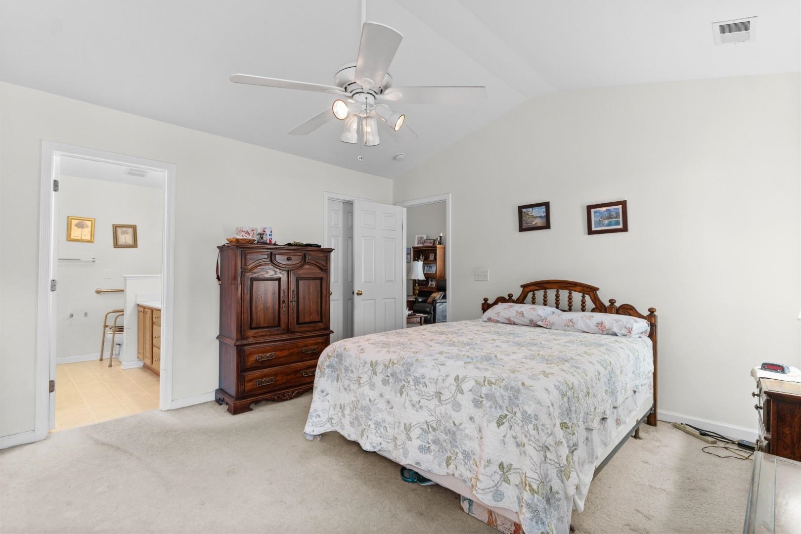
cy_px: 267
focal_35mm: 16
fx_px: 356
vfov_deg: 73.7
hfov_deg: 96.7
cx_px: 400
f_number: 4.8
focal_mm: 11
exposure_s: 1/6
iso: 100
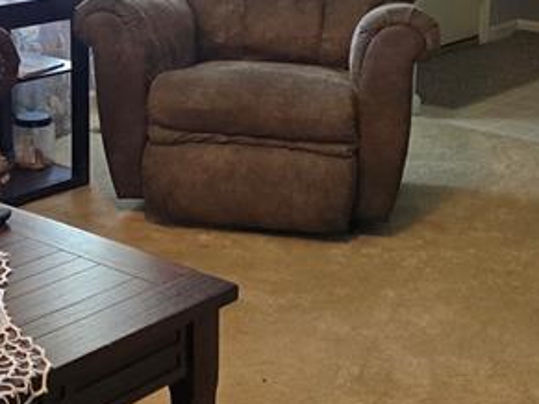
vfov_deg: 18.0
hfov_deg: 24.1
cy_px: 59
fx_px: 1261
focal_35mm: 81
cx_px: 204
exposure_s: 1/120
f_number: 1.7
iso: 800
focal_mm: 6.3
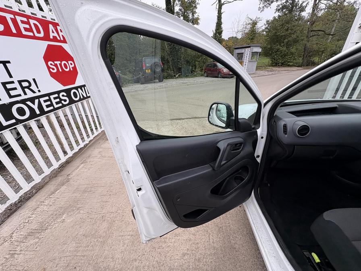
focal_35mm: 14
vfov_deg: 85.7
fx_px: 146
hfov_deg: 102.1
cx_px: 180
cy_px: 136
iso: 40
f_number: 2.2
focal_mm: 2.22
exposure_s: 1/266
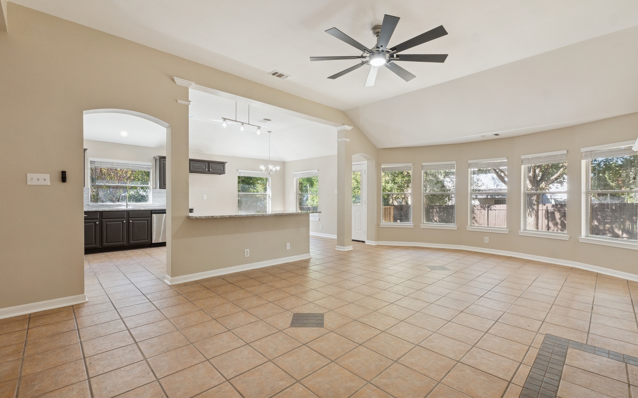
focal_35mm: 16
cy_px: 204
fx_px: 278
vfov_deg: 71.2
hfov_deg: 97.8
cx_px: 328
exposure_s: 1/25
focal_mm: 10
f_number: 8
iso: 400
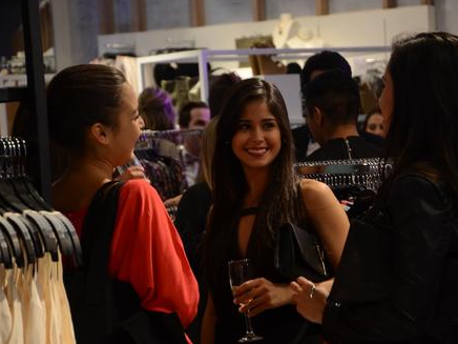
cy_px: 171
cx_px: 242
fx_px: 1746
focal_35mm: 132
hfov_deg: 14.9
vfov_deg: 11.2
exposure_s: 1/40
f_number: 5.3
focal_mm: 80
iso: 250
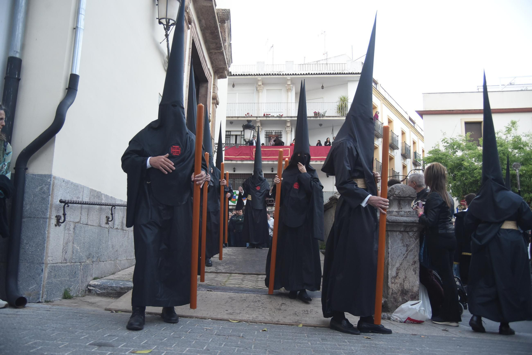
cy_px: 178
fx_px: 429
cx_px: 266
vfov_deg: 45.0
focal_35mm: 29
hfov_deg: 63.6
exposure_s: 1/125
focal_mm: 29
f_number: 6.3
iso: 2000
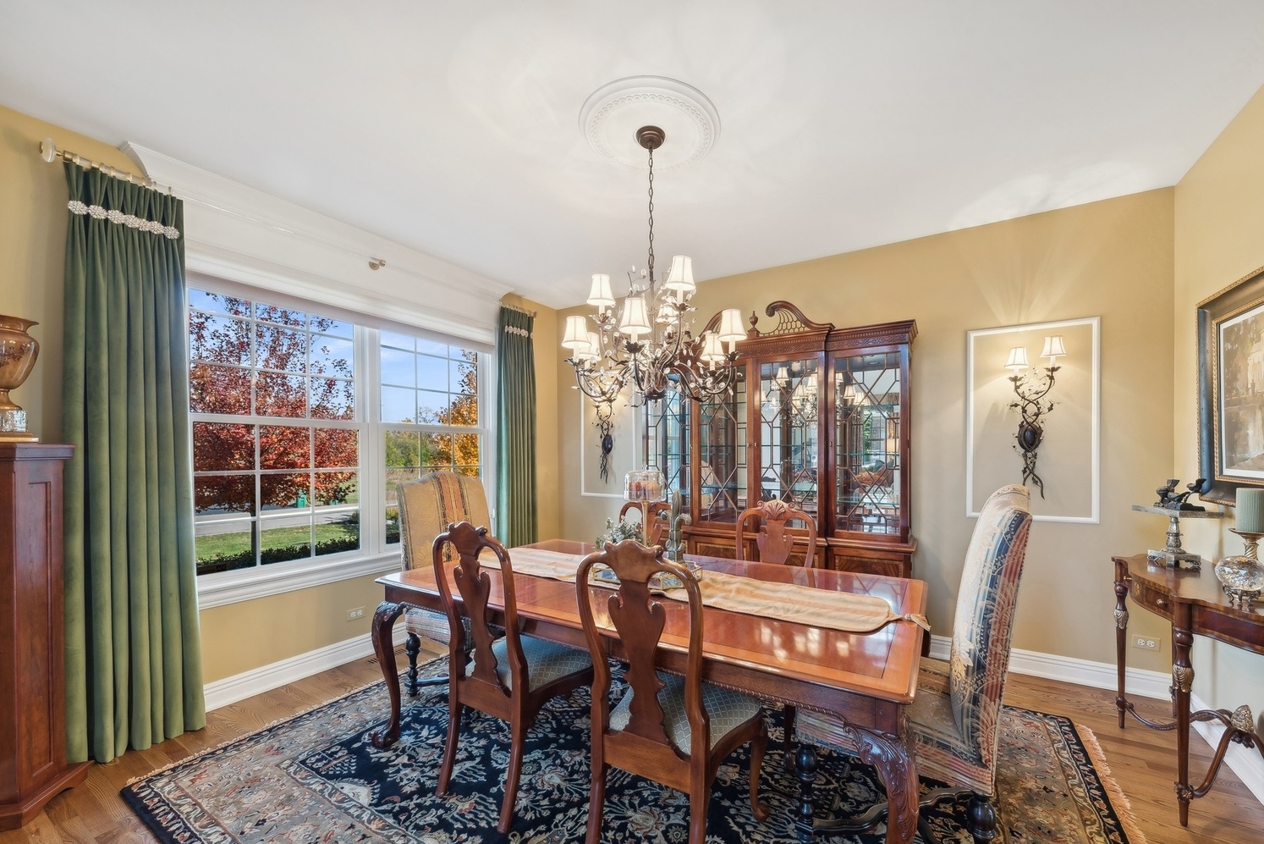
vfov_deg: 85.3
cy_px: 451
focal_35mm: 13
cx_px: 668
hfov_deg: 108.2
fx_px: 457
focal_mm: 12
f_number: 9
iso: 200
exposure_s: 1/6
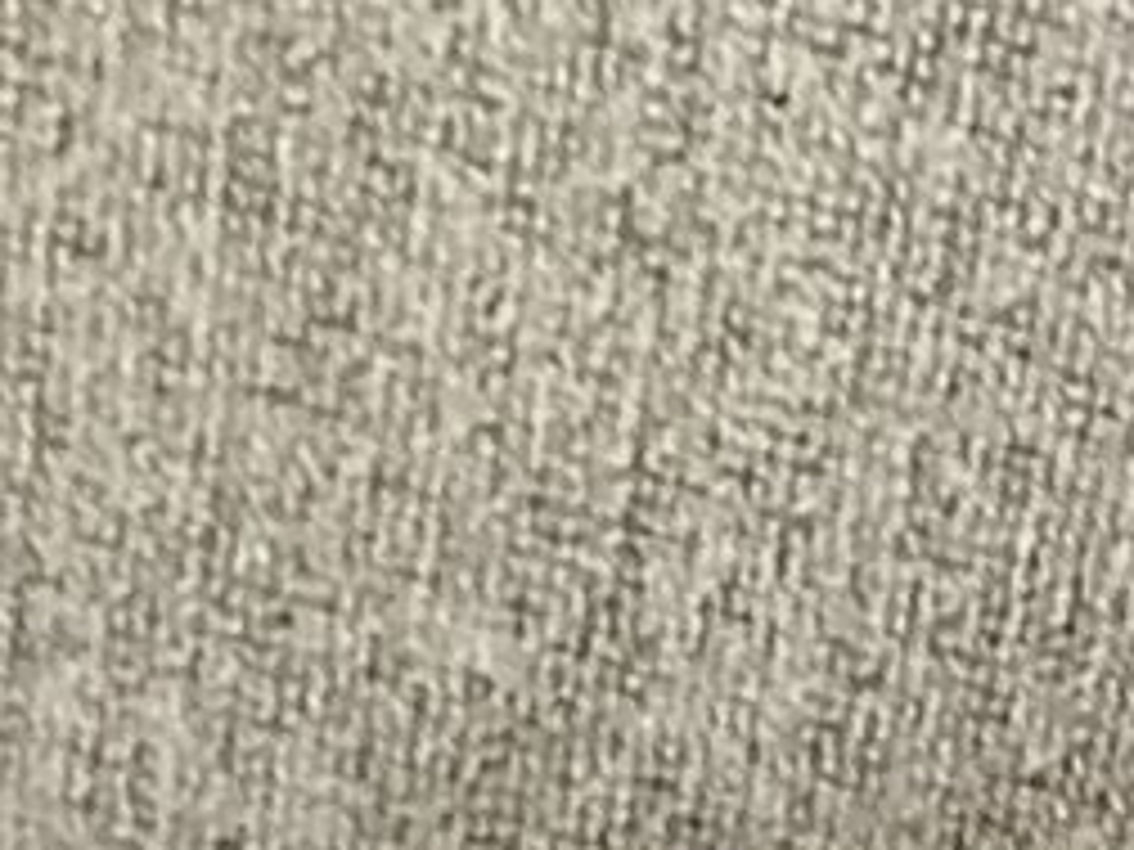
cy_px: 2534
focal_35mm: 186
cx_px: 2851
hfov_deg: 9.3
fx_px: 6093
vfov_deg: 7.1
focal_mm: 3.3
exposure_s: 1/50
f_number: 2.4
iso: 320
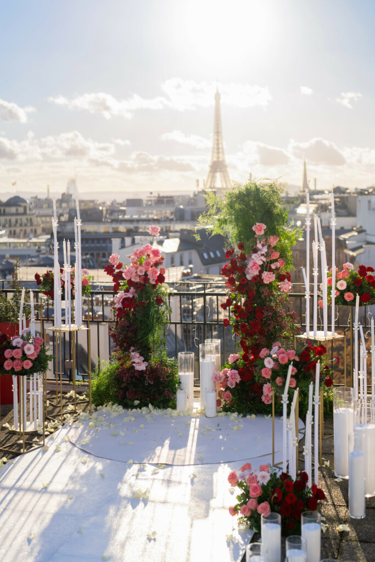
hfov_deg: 27.0
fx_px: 781
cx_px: 188
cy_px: 281
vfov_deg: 39.6
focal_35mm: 50
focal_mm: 50
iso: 64
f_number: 2.2
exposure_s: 1/5000
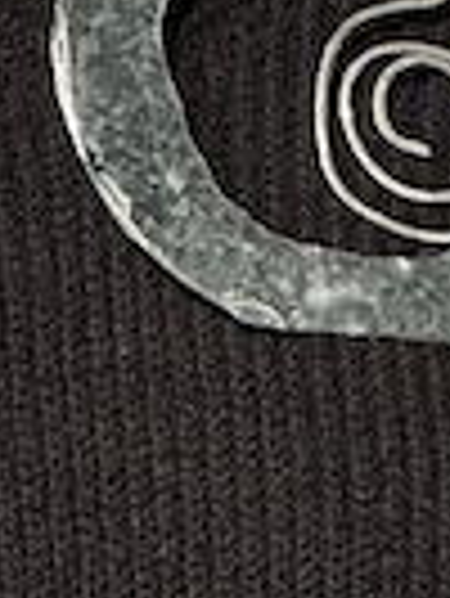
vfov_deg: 4.2
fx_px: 7995
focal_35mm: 462
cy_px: -643
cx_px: -76
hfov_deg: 3.2
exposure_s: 1/120
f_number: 2.8
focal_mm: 9
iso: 250
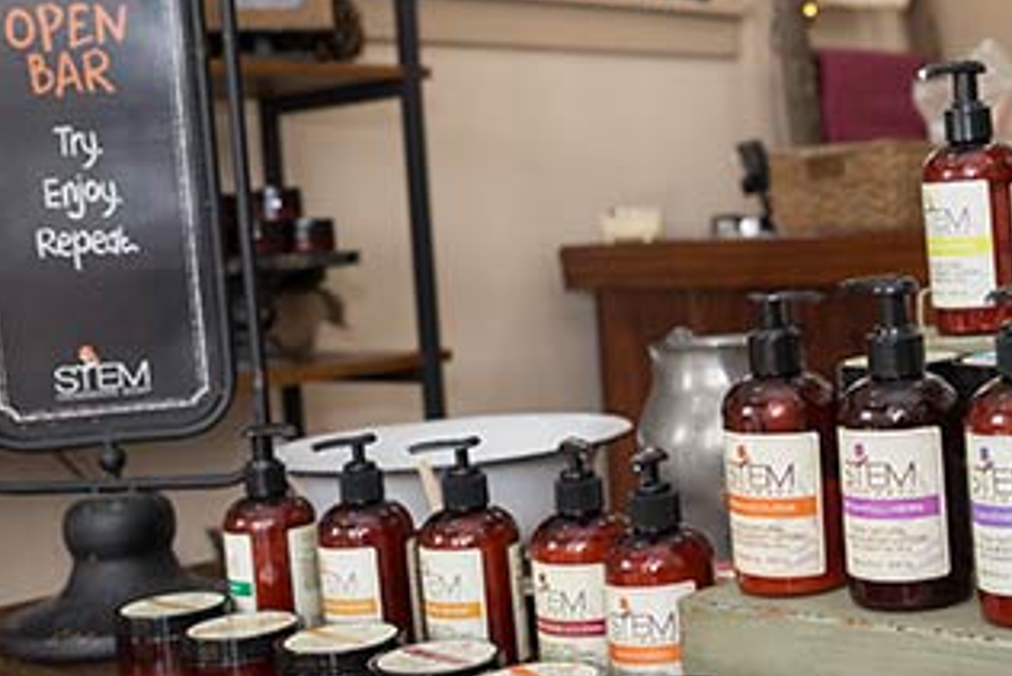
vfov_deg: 24.6
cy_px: 376
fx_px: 1547
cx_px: 826
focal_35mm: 55
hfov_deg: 35.0
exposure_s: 1/60
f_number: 4.8
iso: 200
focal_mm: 30
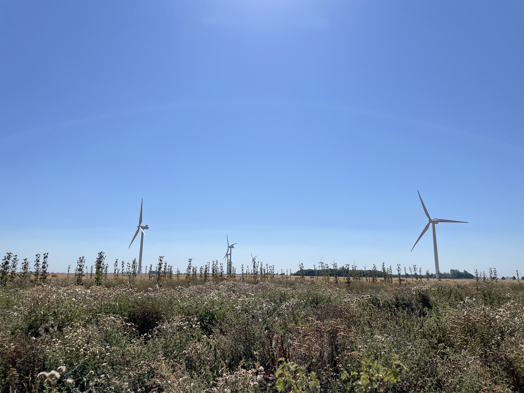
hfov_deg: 67.3
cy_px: 196
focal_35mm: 26
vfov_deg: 53.1
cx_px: 262
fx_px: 394
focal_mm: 4.2
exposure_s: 1/9091
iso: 32
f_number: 1.6
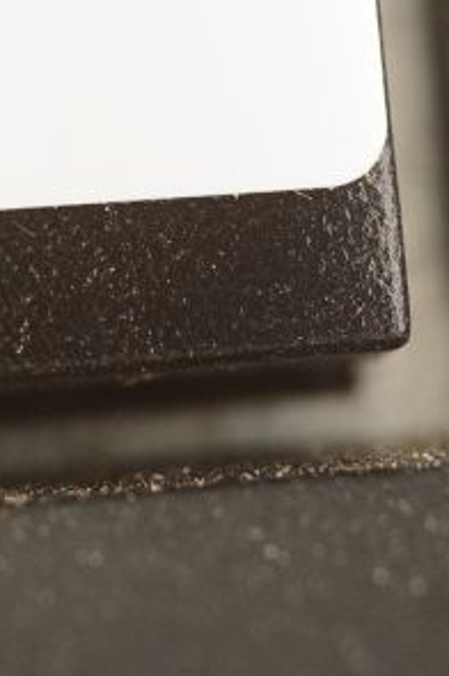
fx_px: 2869
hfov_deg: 8.9
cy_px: -190
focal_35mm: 153
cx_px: -48
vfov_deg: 13.0
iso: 1600
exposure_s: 1/160
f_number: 8
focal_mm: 50
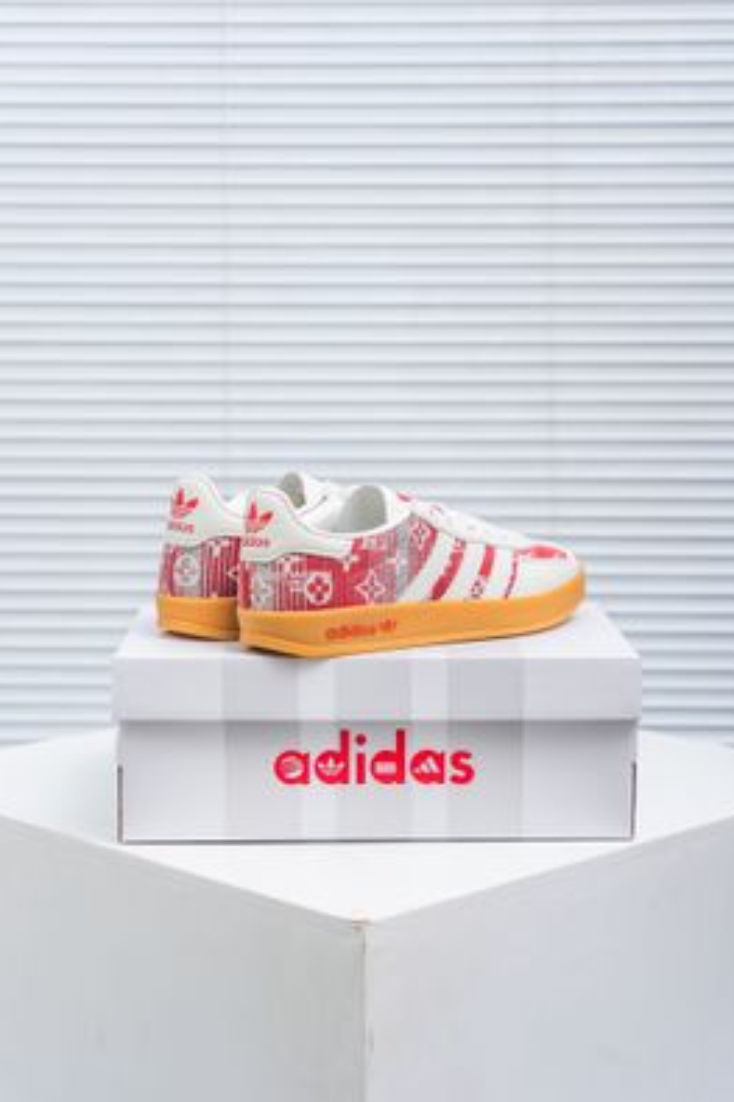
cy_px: 552
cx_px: 367
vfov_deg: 28.5
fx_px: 2173
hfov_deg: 19.2
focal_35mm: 71
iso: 100
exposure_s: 1/125
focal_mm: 70
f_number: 5
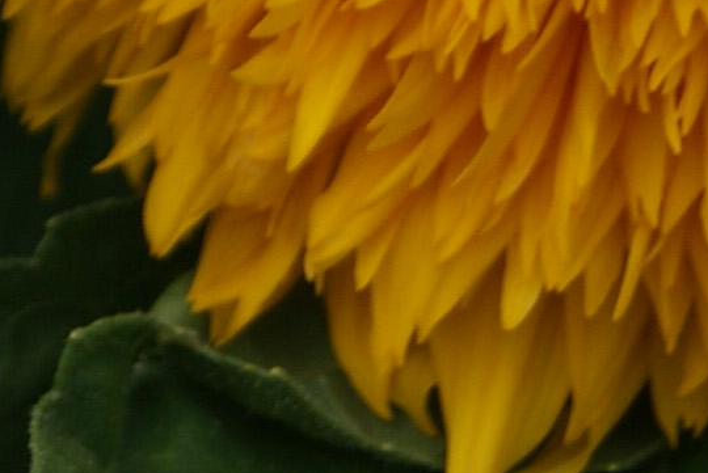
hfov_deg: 3.5
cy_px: -578
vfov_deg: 2.3
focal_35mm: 592
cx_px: 703
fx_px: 11644
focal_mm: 55
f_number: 5.6
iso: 100
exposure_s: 1/640
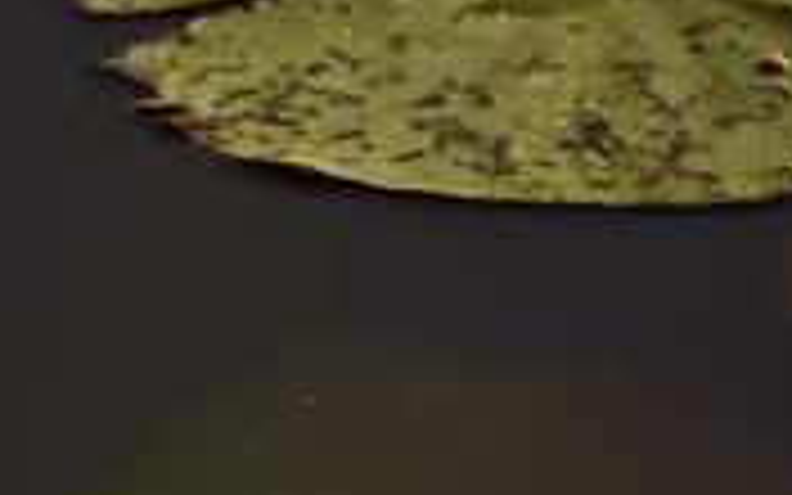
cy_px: 202
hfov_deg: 1.3
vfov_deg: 0.8
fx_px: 33737
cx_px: -531
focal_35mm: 1563
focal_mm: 300
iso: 1000
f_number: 9
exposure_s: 1/400
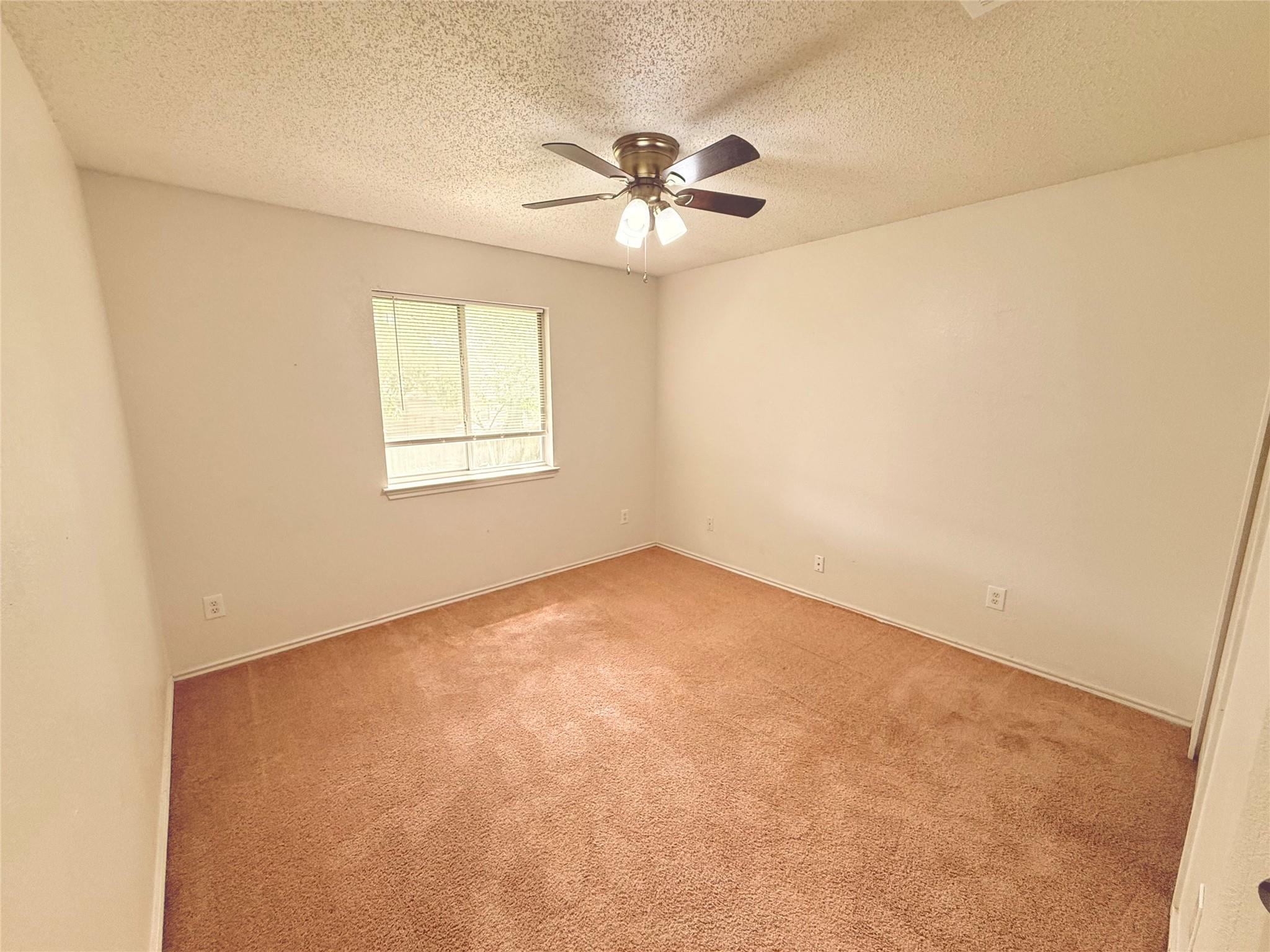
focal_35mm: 14
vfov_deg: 85.7
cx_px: 635
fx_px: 514
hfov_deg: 102.1
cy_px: 476
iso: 200
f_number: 2.2
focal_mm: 2.22
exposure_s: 1/120
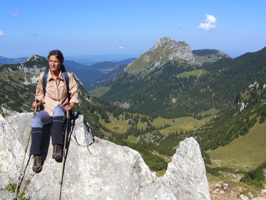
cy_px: 100
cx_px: 133
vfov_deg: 37.7
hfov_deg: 49.0
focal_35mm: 38
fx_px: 292
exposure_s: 1/200
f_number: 8
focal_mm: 7.9
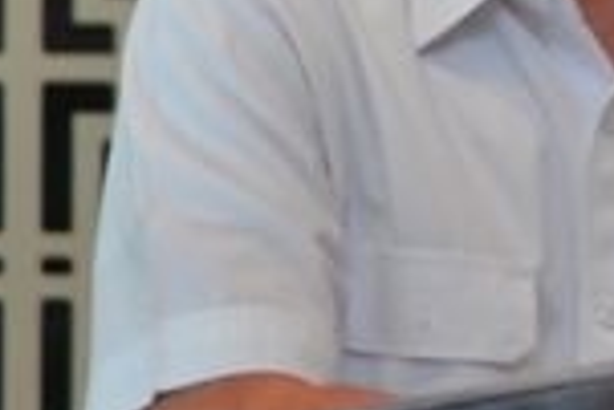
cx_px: 1472
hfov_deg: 3.2
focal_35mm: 636
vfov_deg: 2.2
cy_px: -315
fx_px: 10858
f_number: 4.5
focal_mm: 120
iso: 1250
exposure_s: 1/160
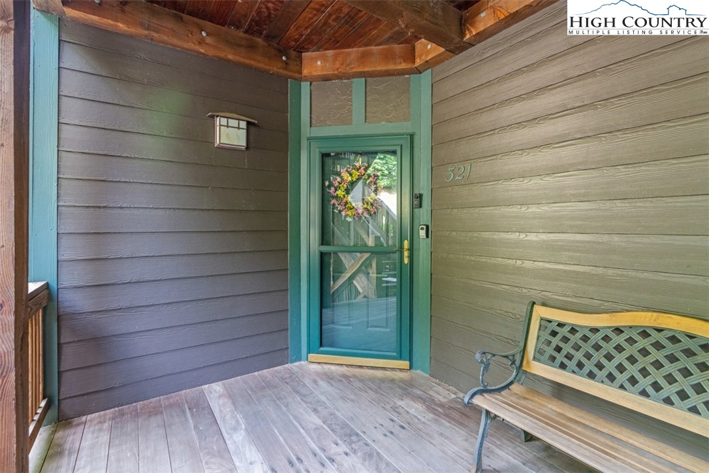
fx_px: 315
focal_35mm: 16
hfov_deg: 96.7
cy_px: 236
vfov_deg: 73.7
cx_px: 354
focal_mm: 16
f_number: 6.3
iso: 100
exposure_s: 1/125
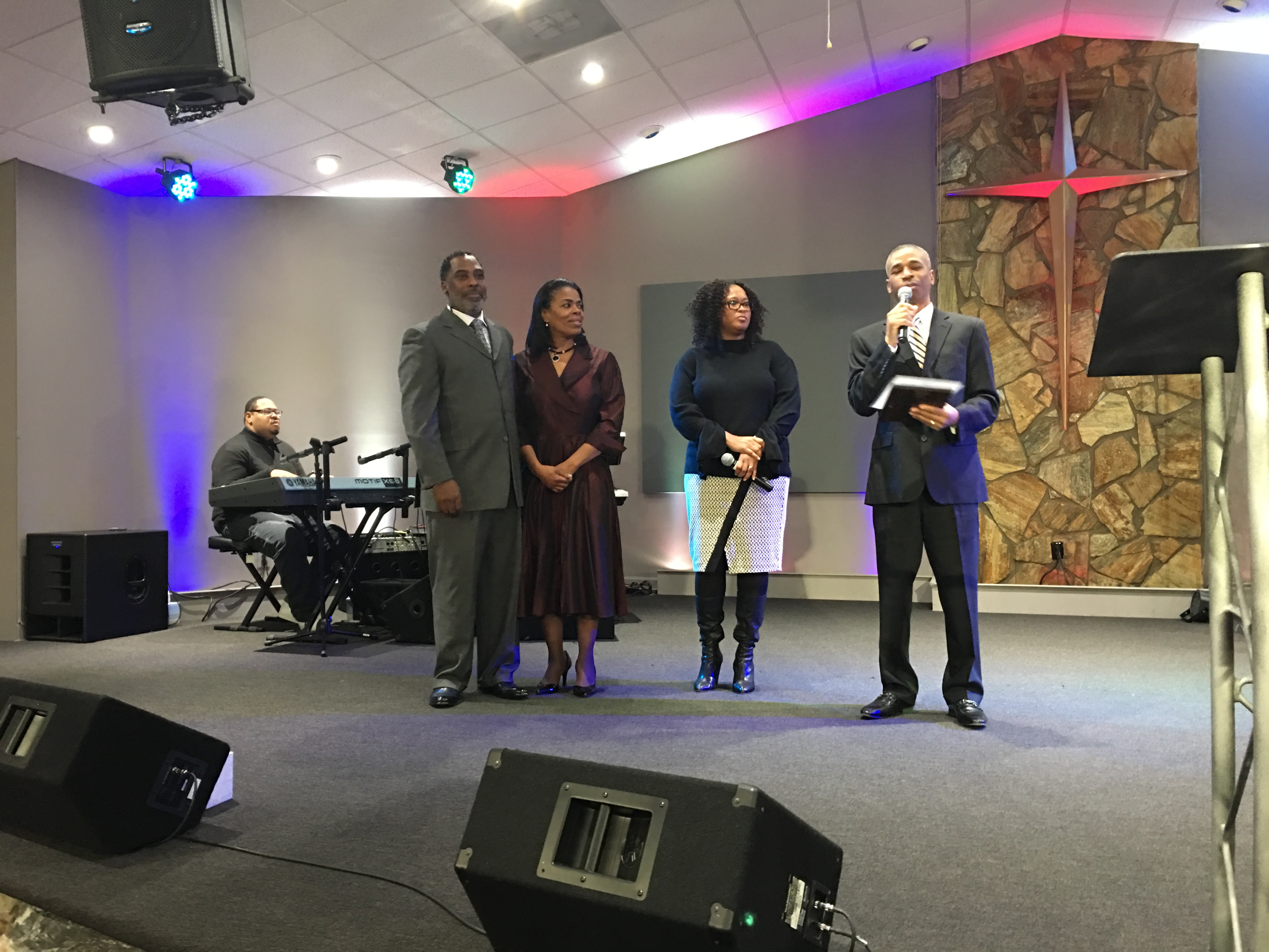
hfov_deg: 61.7
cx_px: 634
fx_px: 1063
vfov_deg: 48.2
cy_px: 476
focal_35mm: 29
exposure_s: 1/4
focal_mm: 4.15
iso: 64
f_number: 2.2
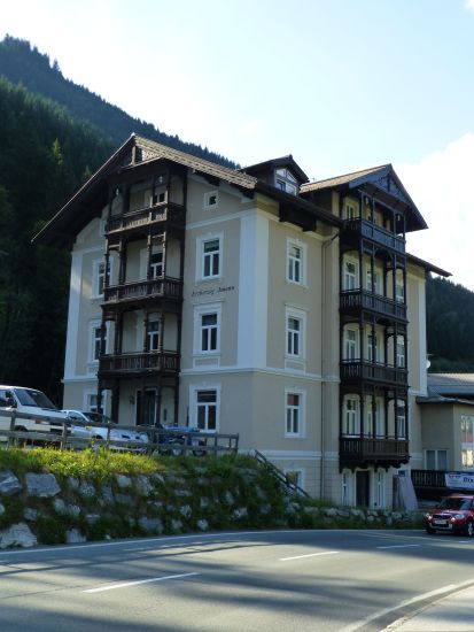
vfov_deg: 47.8
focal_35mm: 39
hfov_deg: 36.8
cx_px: 237
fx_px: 711
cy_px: 316
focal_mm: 6.9
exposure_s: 1/320
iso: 160
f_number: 3.9
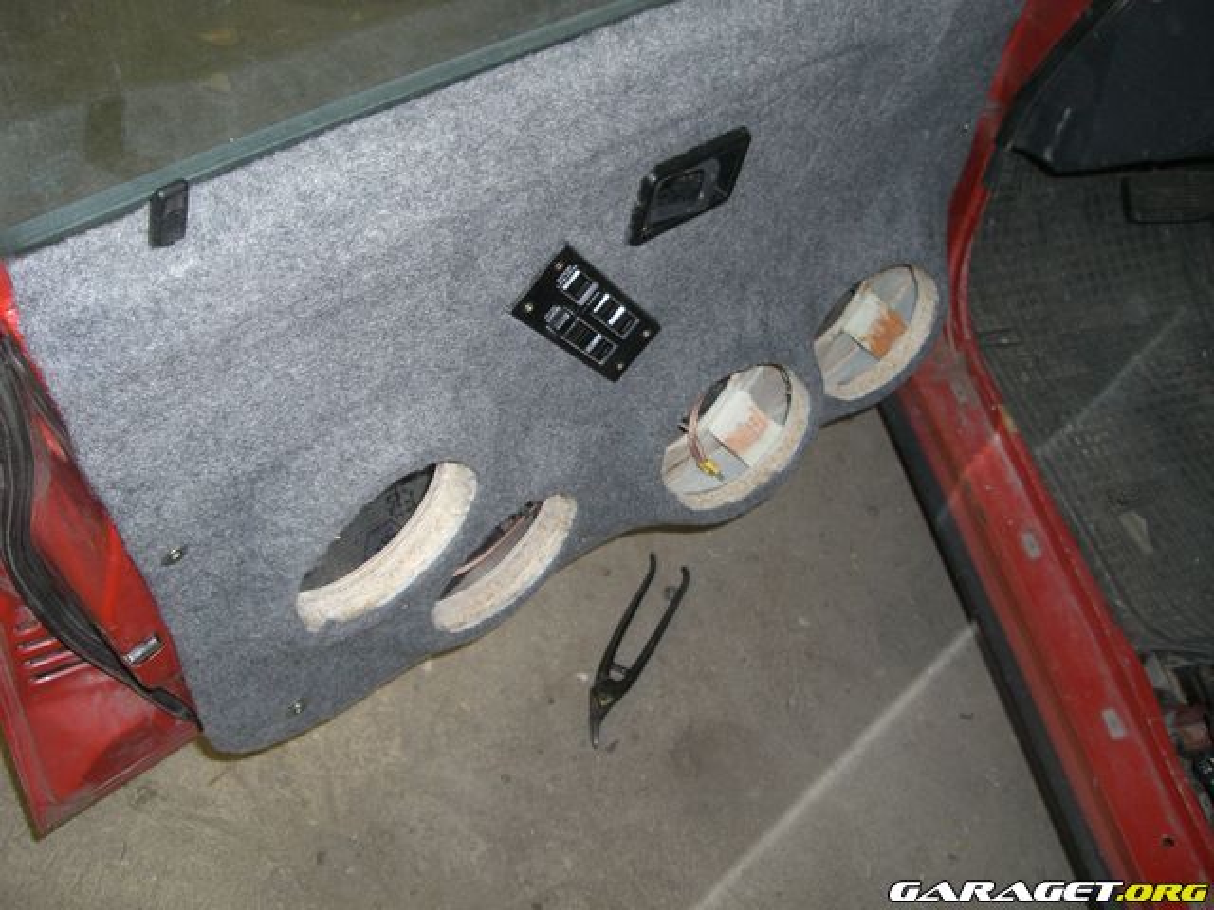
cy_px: 455
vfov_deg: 37.7
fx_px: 1333
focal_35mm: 38
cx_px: 607
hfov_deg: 49.0
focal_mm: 6.2
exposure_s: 1/60
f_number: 2.7
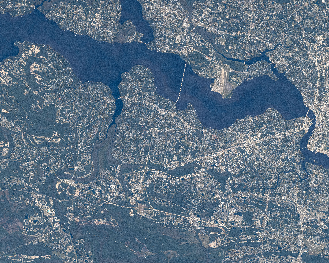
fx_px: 4713
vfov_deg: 3.2
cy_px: 131
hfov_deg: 4.0
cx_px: 171
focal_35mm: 484
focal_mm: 400
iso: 800
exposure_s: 1/3200
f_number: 7.1
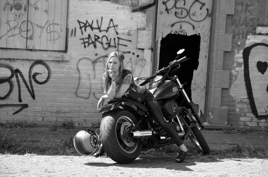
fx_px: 1025
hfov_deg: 14.9
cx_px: 134
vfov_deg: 9.9
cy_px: 88
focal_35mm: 138
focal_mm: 92
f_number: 5.6
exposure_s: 1/500
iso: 400
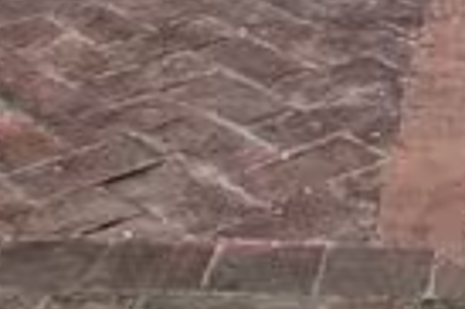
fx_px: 1470
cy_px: -486
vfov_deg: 10.1
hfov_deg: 17.0
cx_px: 597
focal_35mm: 114
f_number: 10
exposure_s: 1/50
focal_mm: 13
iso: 100
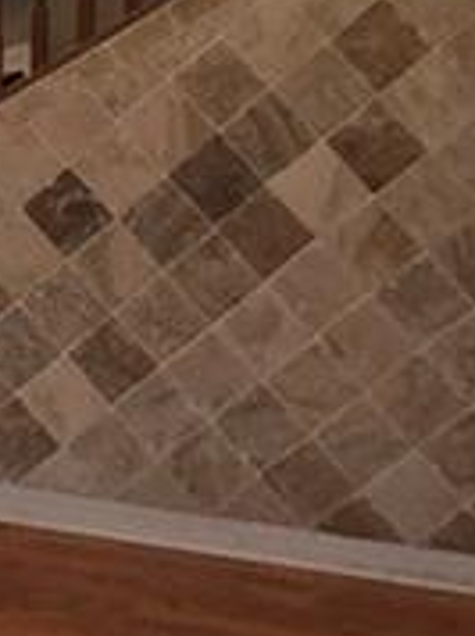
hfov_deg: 11.2
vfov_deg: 15.9
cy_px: -50
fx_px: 2219
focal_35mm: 121
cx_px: -429
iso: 80
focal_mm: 3.99
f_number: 1.8
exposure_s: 1/15
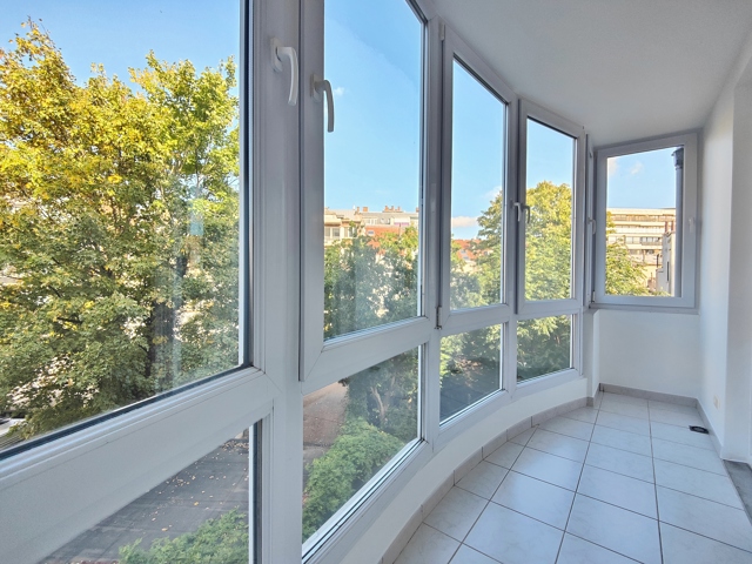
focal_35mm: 15
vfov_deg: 81.7
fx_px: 326
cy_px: 282
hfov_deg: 98.2
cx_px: 376
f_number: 2.2
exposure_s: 1/403
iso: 200
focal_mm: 3.5
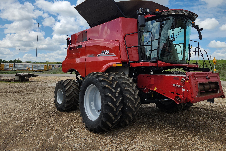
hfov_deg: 65.3
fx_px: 176
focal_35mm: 28
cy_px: 56
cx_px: 126
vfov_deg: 46.0
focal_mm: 5.4
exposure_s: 1/1849
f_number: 1.8
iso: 20
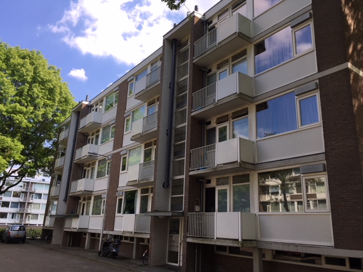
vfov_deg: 48.2
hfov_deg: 61.7
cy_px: 136
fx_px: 304
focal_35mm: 29
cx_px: 182
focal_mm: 4.15
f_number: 2.2
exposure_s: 1/630
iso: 25
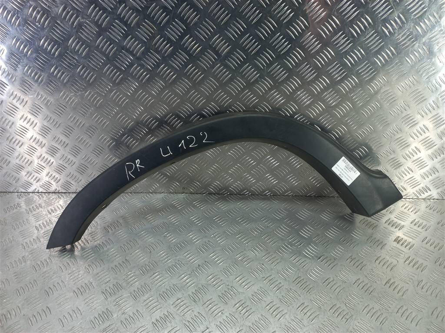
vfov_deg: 54.9
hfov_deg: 69.4
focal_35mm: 25
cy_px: 166
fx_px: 321
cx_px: 222
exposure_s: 1/50
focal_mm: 4.6
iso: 64
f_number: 1.8
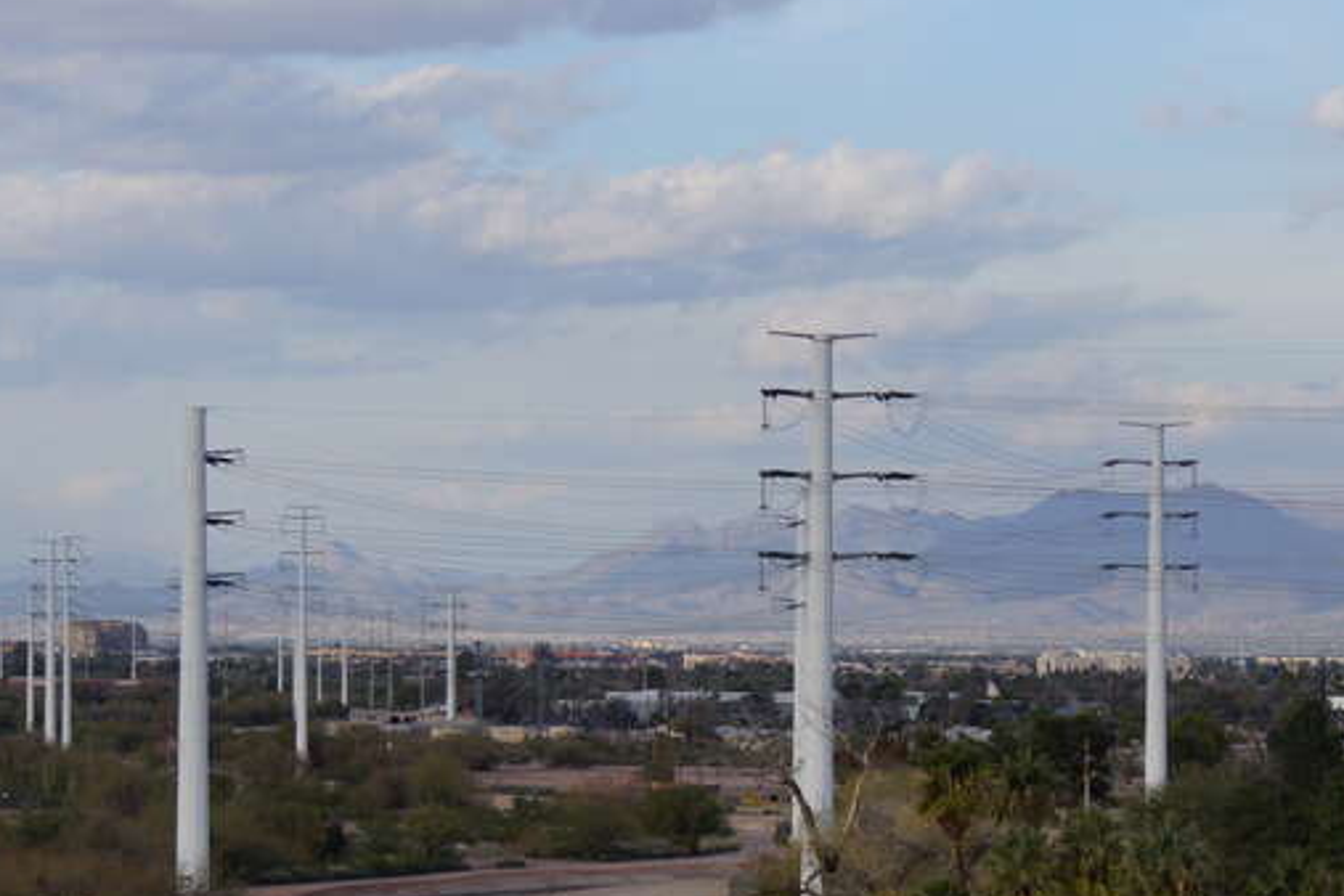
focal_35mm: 142
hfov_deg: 14.4
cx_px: 610
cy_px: 664
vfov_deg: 9.6
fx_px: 5301
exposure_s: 1/250
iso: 100
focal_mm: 60
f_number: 8
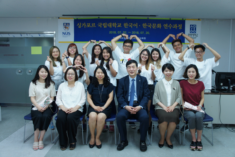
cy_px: 78
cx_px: 118
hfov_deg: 62.0
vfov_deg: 43.5
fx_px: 196
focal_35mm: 30
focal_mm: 20
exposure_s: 1/30
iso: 250
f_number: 4
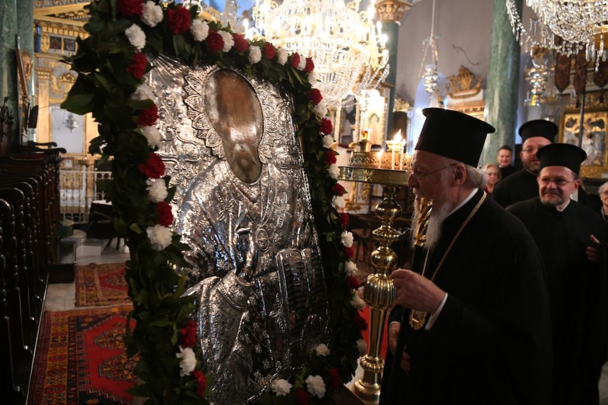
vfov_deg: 53.1
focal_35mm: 24
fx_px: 405
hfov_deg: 73.7
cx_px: 304
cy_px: 202
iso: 4000
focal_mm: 24
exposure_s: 1/100
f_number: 3.5
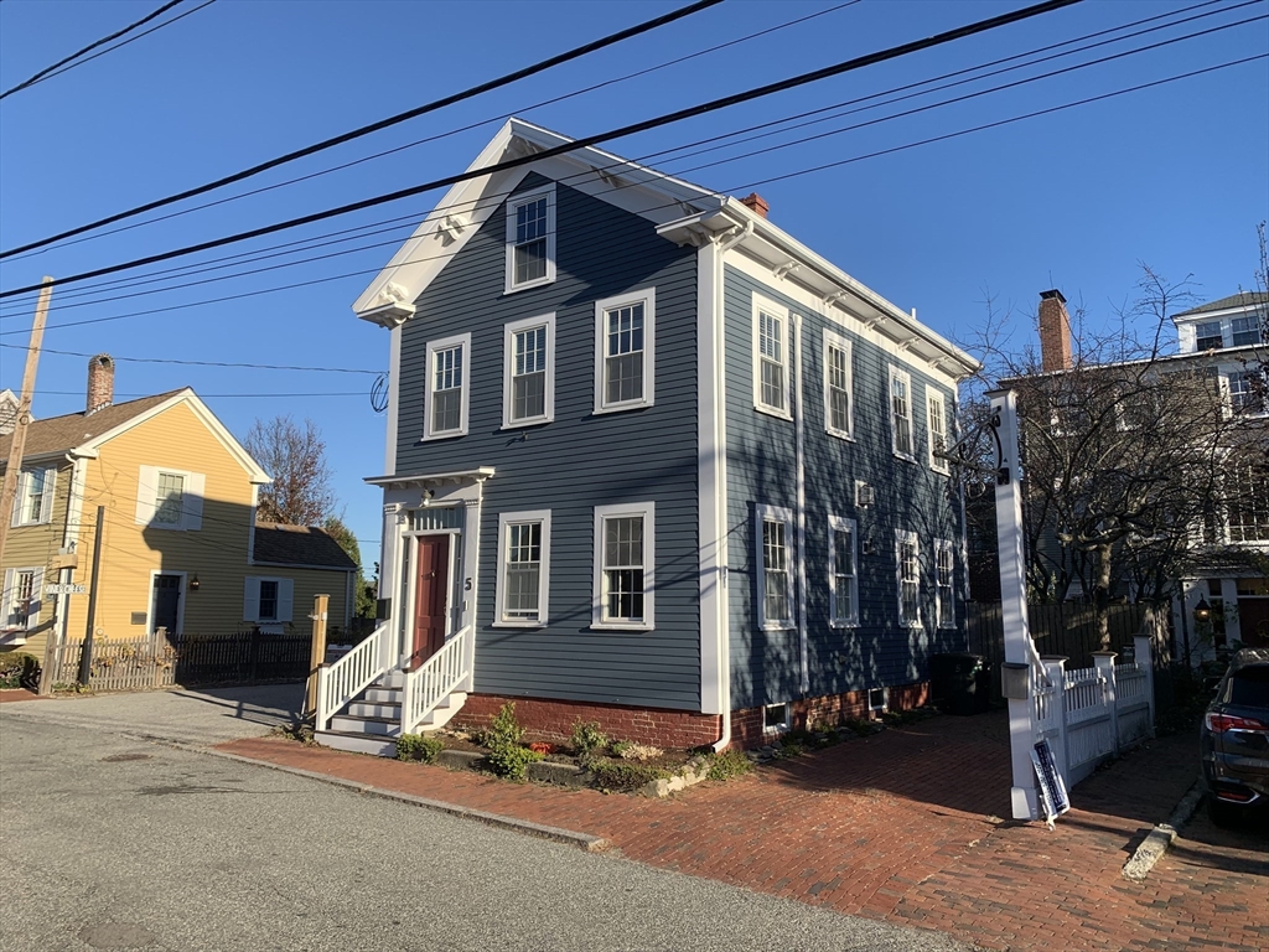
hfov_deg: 67.3
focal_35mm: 26
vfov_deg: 53.1
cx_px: 634
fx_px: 953
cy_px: 476
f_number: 1.8
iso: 25
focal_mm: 4.25
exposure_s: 1/1689
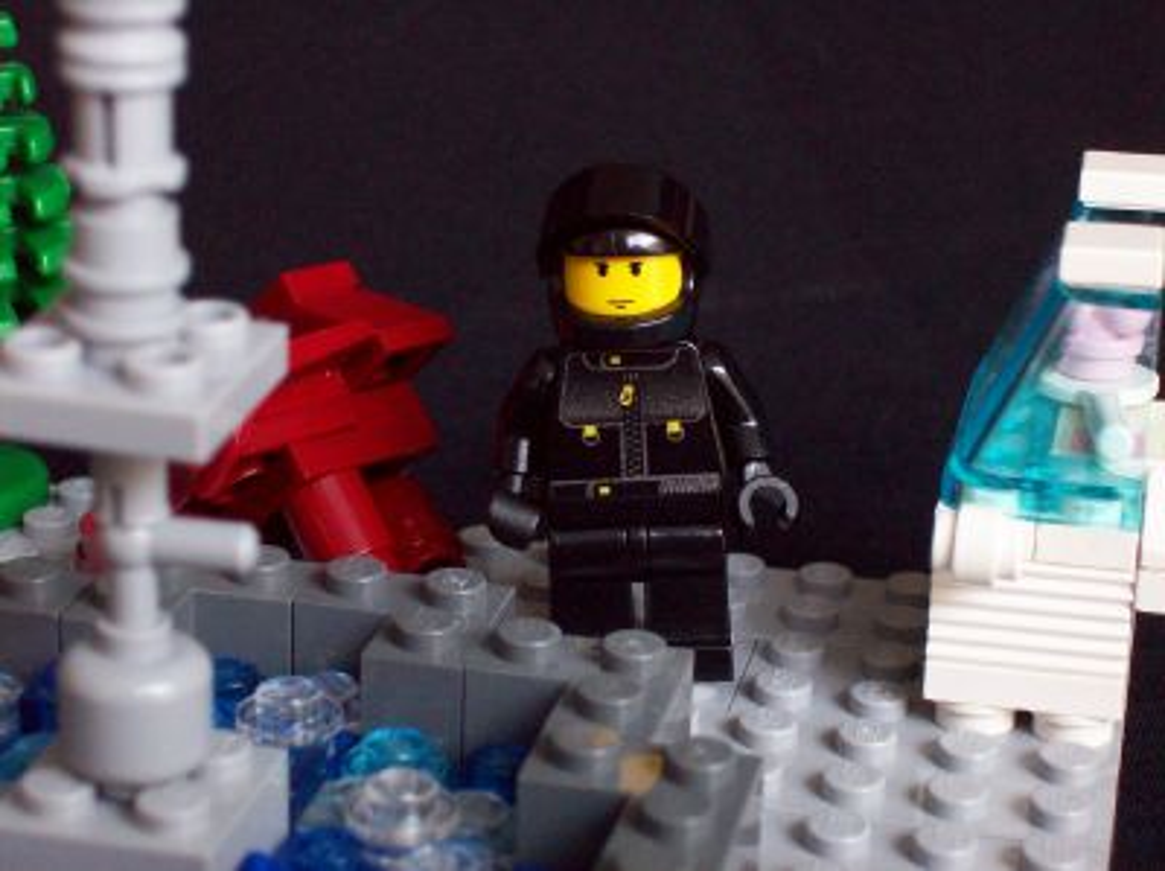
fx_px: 2924
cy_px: 436
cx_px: 582
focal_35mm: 87
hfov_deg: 22.5
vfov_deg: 16.9
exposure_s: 1/8
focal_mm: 14.3
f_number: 4.3
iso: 160
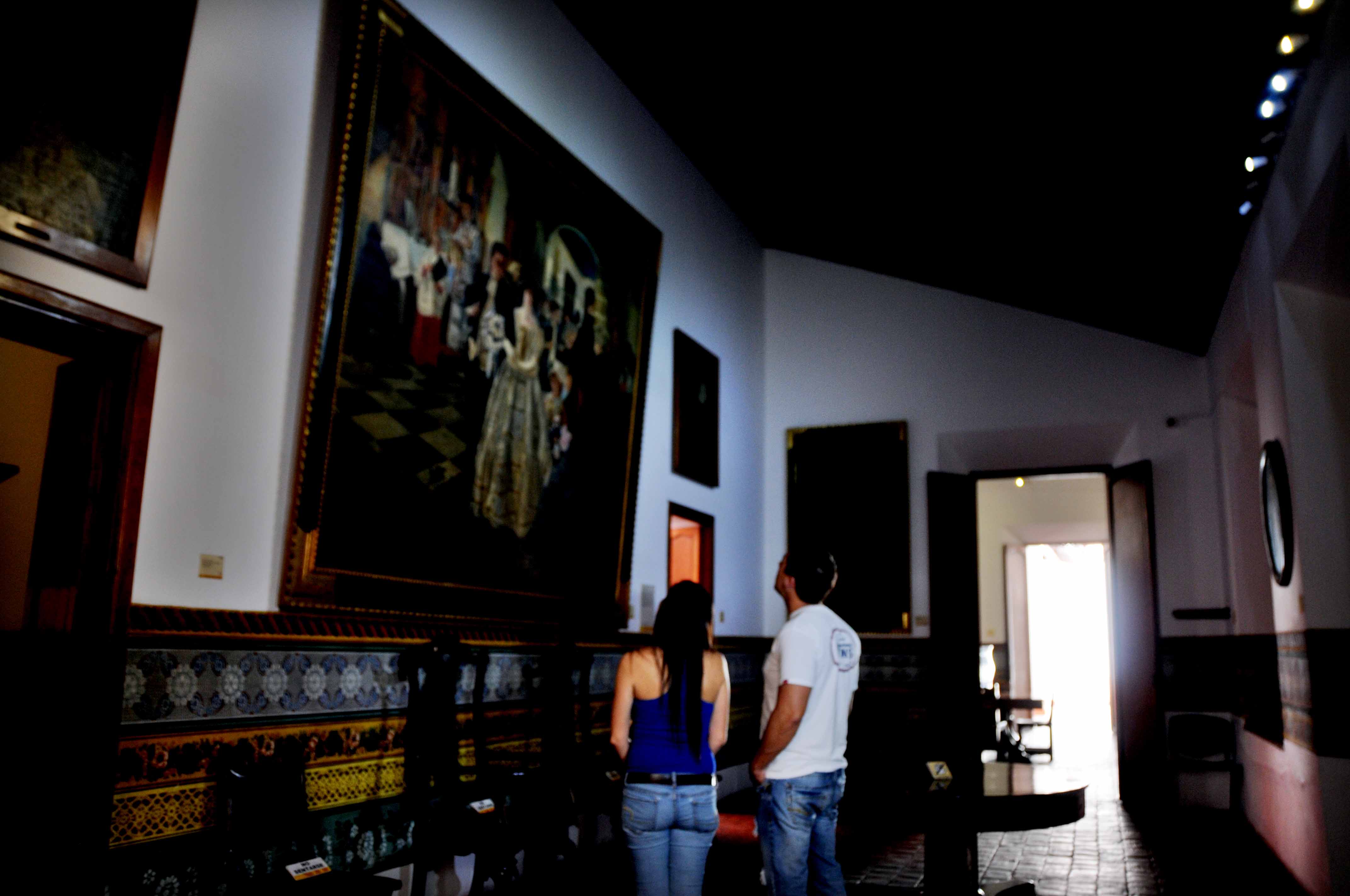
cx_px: 675
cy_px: 448
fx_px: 1011
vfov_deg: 47.8
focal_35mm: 27
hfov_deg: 67.4
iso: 400
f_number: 3.5
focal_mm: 18
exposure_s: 1/20
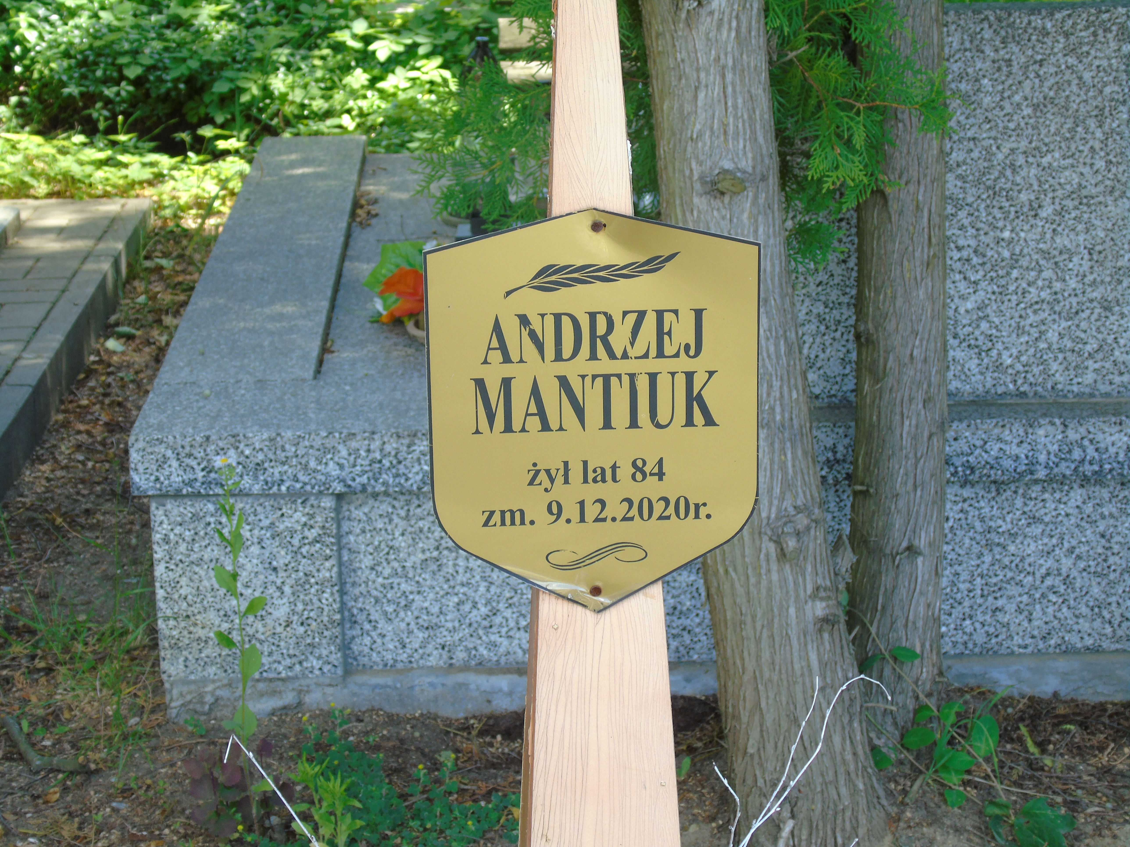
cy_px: 424
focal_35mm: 71
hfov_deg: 27.4
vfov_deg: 20.7
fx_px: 2318
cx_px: 565
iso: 80
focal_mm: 13
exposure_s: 1/40
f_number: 4.7
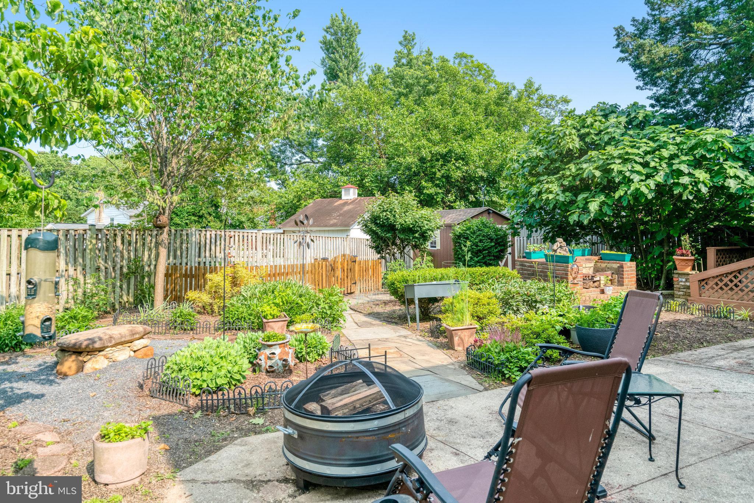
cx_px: 377
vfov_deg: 55.1
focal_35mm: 23
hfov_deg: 76.1
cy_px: 252
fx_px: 482
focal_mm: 23
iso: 800
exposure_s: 1/1000
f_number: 8
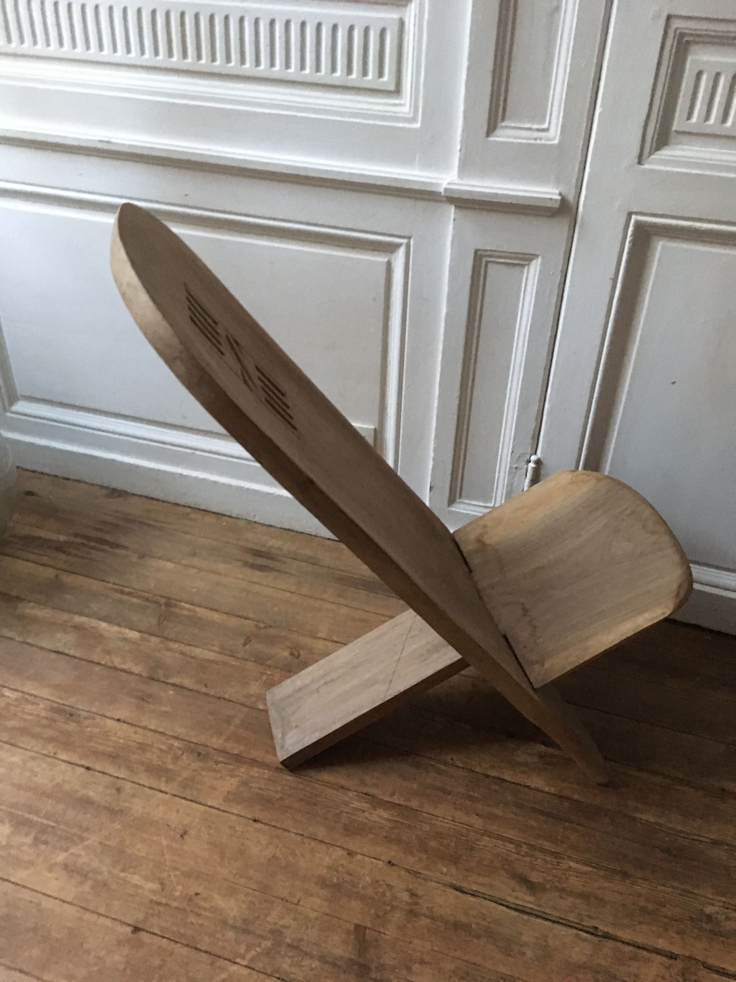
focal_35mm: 29
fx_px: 822
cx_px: 368
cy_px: 491
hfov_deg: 48.2
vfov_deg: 61.7
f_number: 2.2
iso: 320
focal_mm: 4.15
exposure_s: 1/17
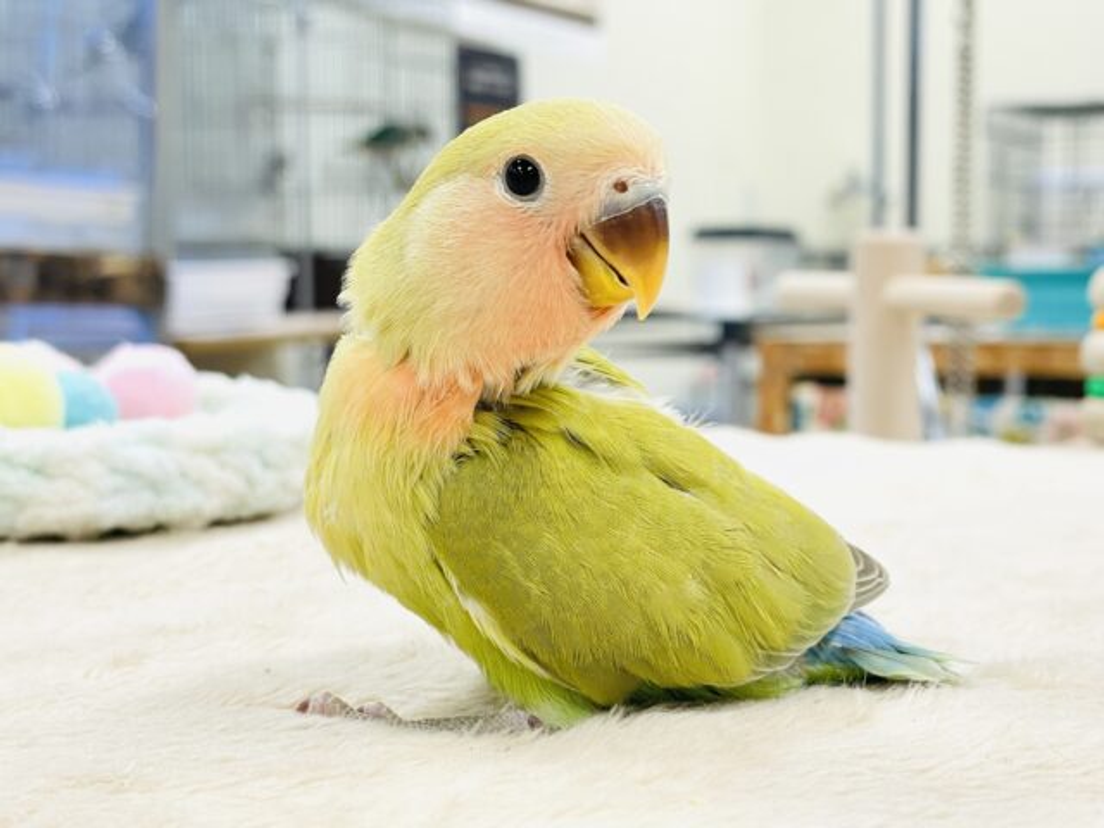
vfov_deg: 28.0
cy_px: 414
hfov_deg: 36.8
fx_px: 1658
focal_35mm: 52
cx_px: 552
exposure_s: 1/99
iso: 80
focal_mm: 6
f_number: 2
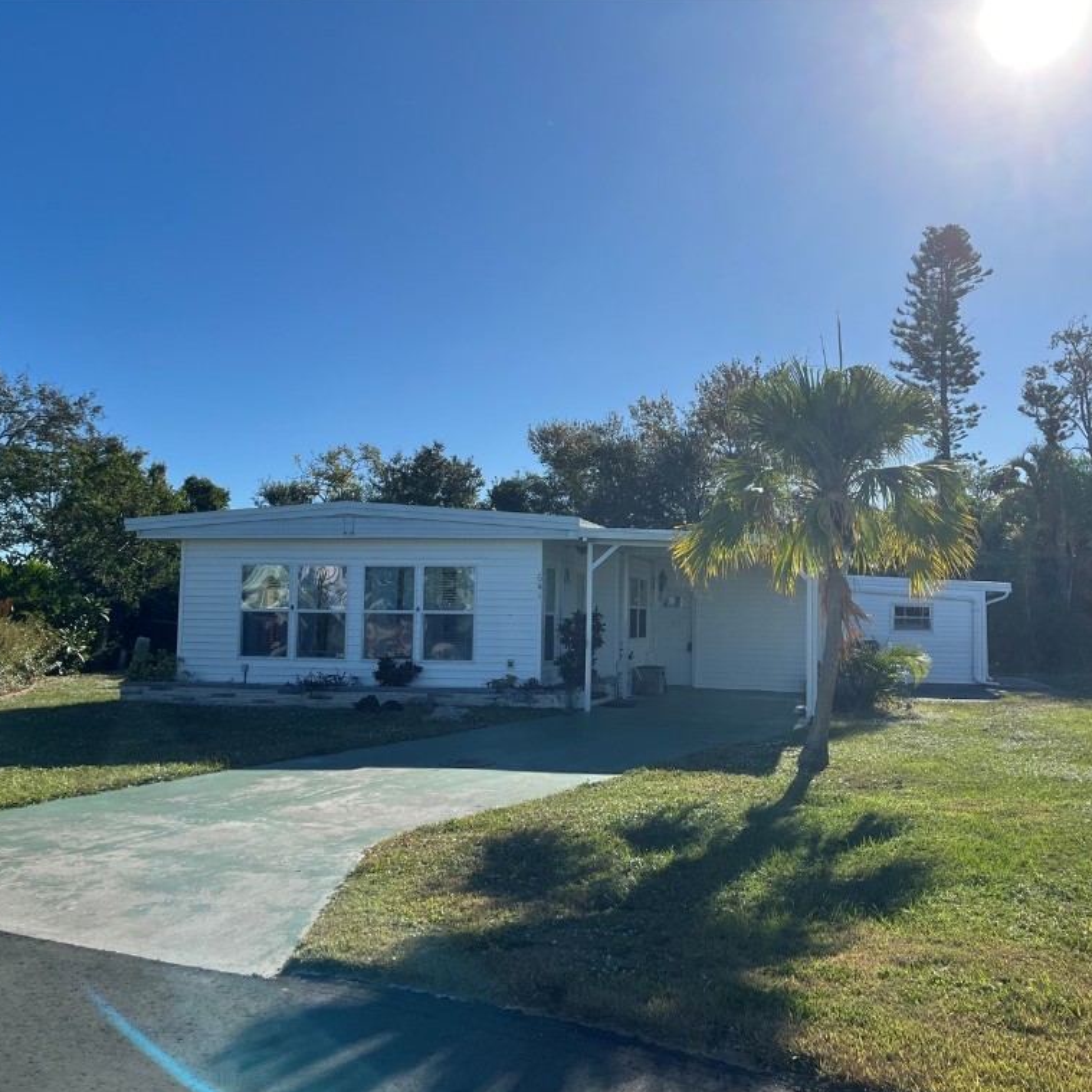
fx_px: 1106
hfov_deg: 52.3
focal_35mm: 31
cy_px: 545
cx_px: 634
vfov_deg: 52.5
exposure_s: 1/6173
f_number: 1.6
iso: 50
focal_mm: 5.1
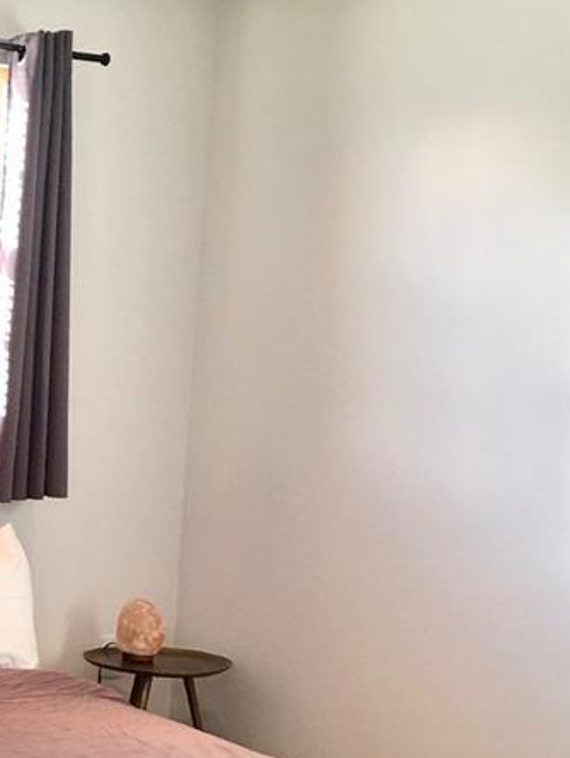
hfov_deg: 18.2
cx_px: -63
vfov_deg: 24.4
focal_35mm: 78
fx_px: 1711
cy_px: 656
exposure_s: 1/30
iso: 40
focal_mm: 4.15
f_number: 2.2
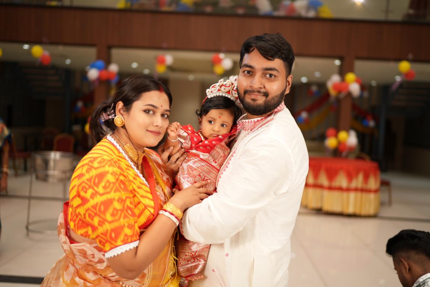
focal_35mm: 35
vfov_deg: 37.9
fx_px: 418
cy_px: 144
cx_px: 215
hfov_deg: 54.4
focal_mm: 35
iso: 125
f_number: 1.6
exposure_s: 1/125
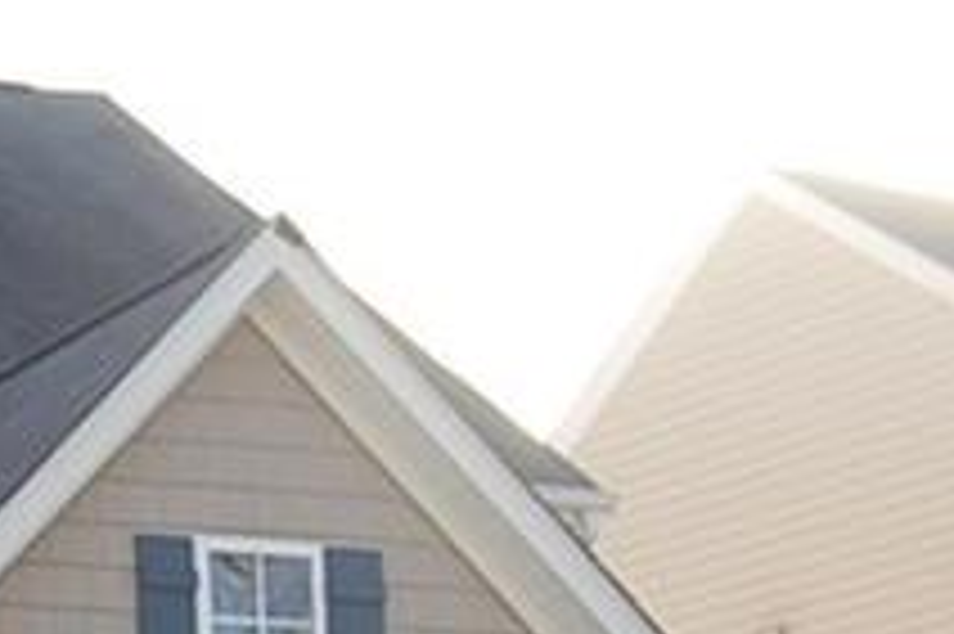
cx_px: -770
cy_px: 1021
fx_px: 4978
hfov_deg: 10.3
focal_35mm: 188
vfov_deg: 7.2
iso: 400
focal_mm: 26
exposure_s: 1/500
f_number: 5.6
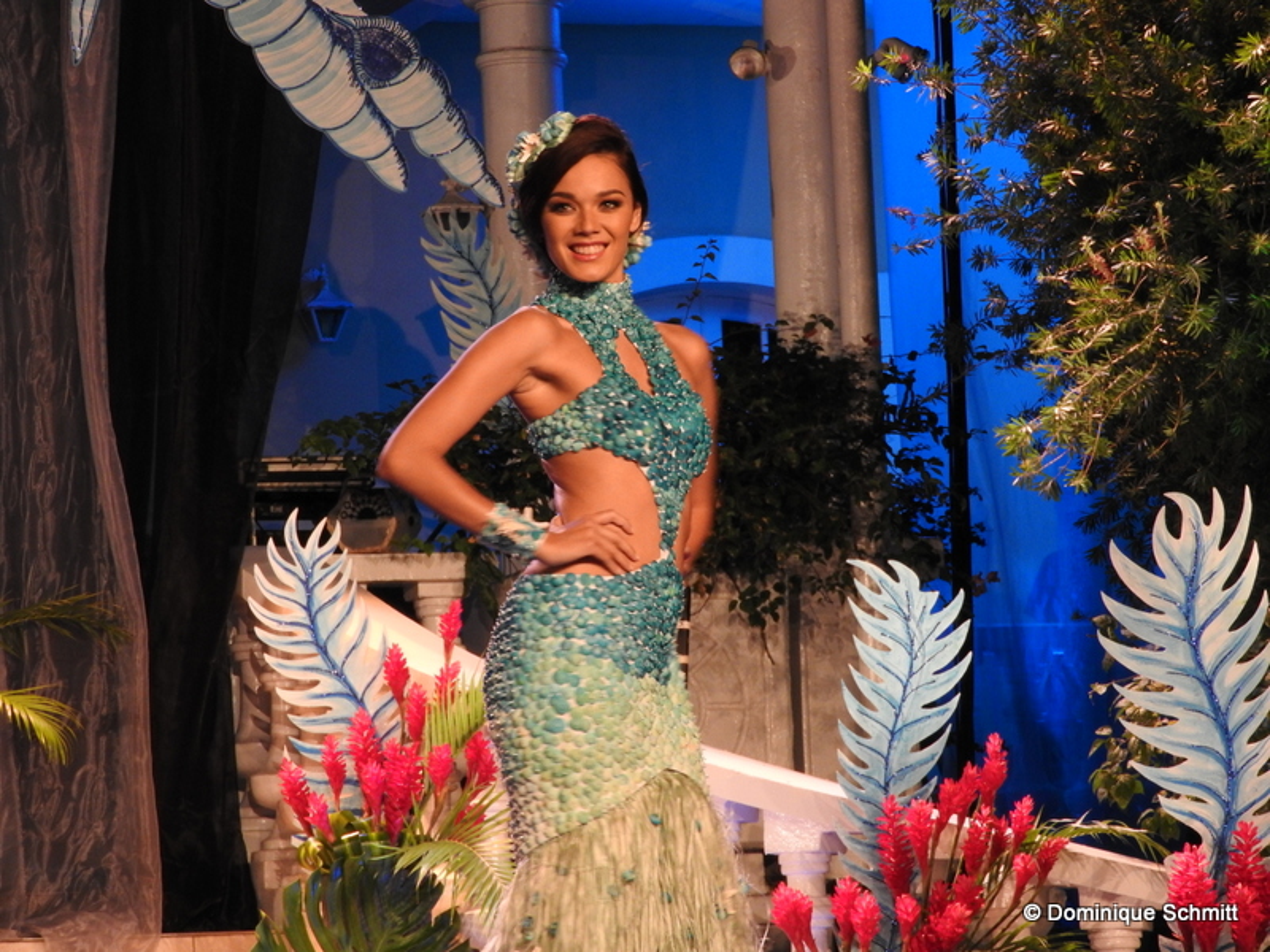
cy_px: 476
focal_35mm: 180
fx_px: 6604
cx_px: 635
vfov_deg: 8.2
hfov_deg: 11.0
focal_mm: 32.2
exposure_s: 1/25
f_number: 5.3
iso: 400
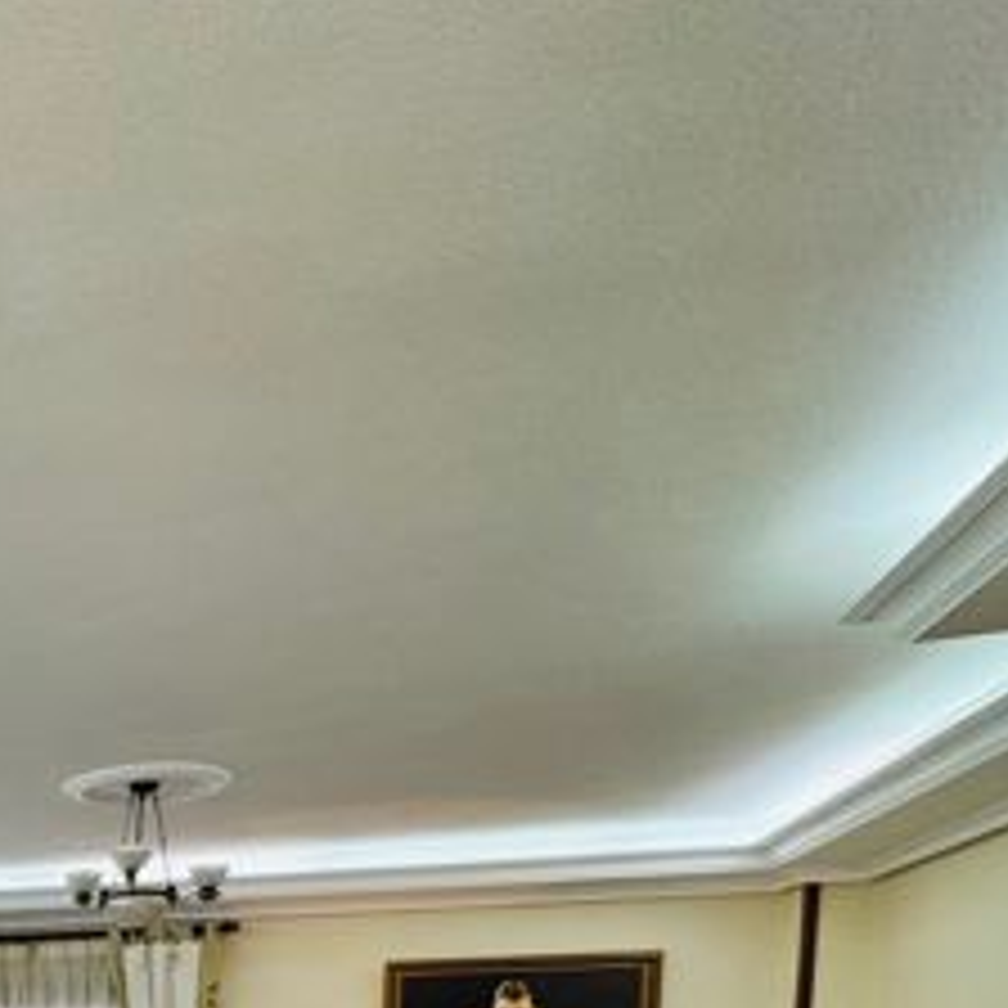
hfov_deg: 32.1
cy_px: 1161
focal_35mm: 39
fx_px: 1285
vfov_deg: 35.3
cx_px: -313
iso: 250
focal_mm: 2.22
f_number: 2.2
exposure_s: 1/100
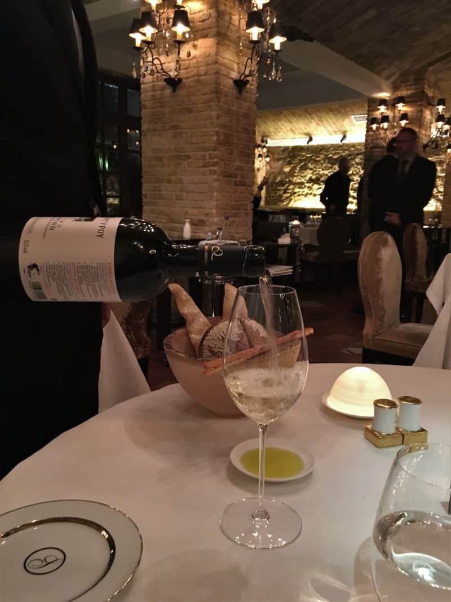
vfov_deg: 61.7
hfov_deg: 48.2
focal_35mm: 29
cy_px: 301
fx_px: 504
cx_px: 226
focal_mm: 4.15
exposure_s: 1/17
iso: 500
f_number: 2.2
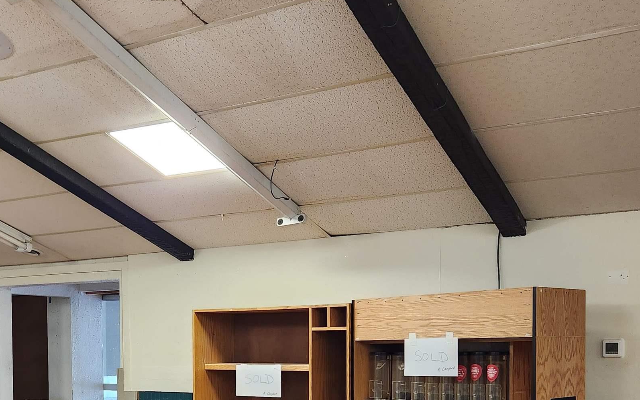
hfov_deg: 41.9
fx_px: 820
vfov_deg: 26.1
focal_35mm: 47
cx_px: 197
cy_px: 394
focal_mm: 5.4
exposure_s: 1/120
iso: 640
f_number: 1.8
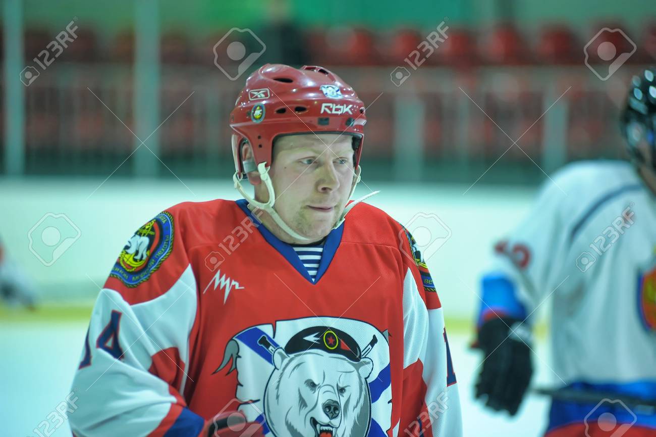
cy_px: 218
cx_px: 328
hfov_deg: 10.3
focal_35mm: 200
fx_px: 3642
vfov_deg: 6.9
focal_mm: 200
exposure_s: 1/160
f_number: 2.8
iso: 2500
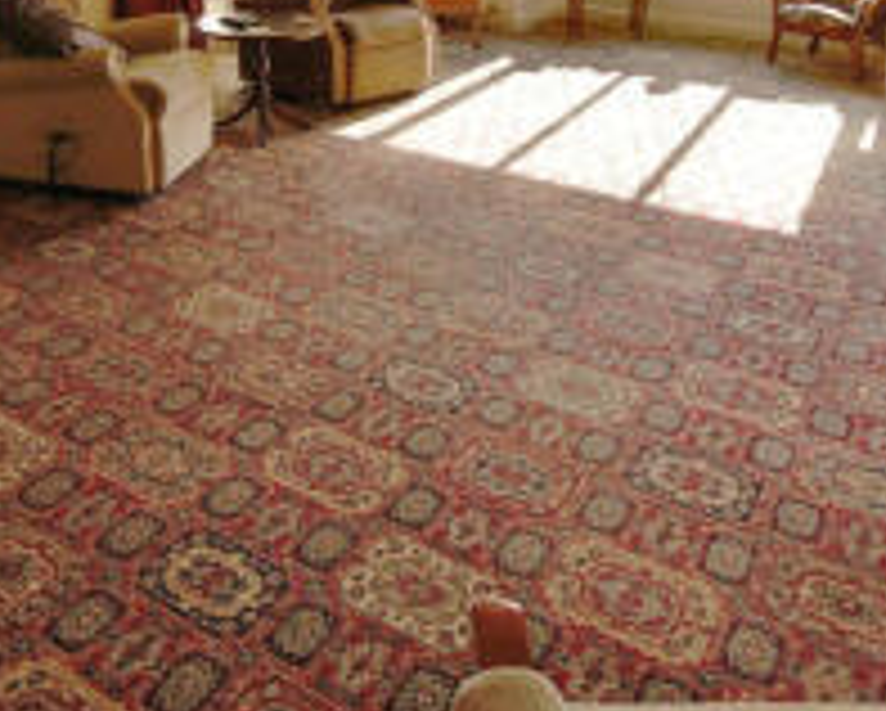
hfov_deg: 51.9
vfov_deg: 42.1
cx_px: 301
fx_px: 892
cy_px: 178
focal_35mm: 34
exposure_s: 1/125
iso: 200
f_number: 5.6
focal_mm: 10
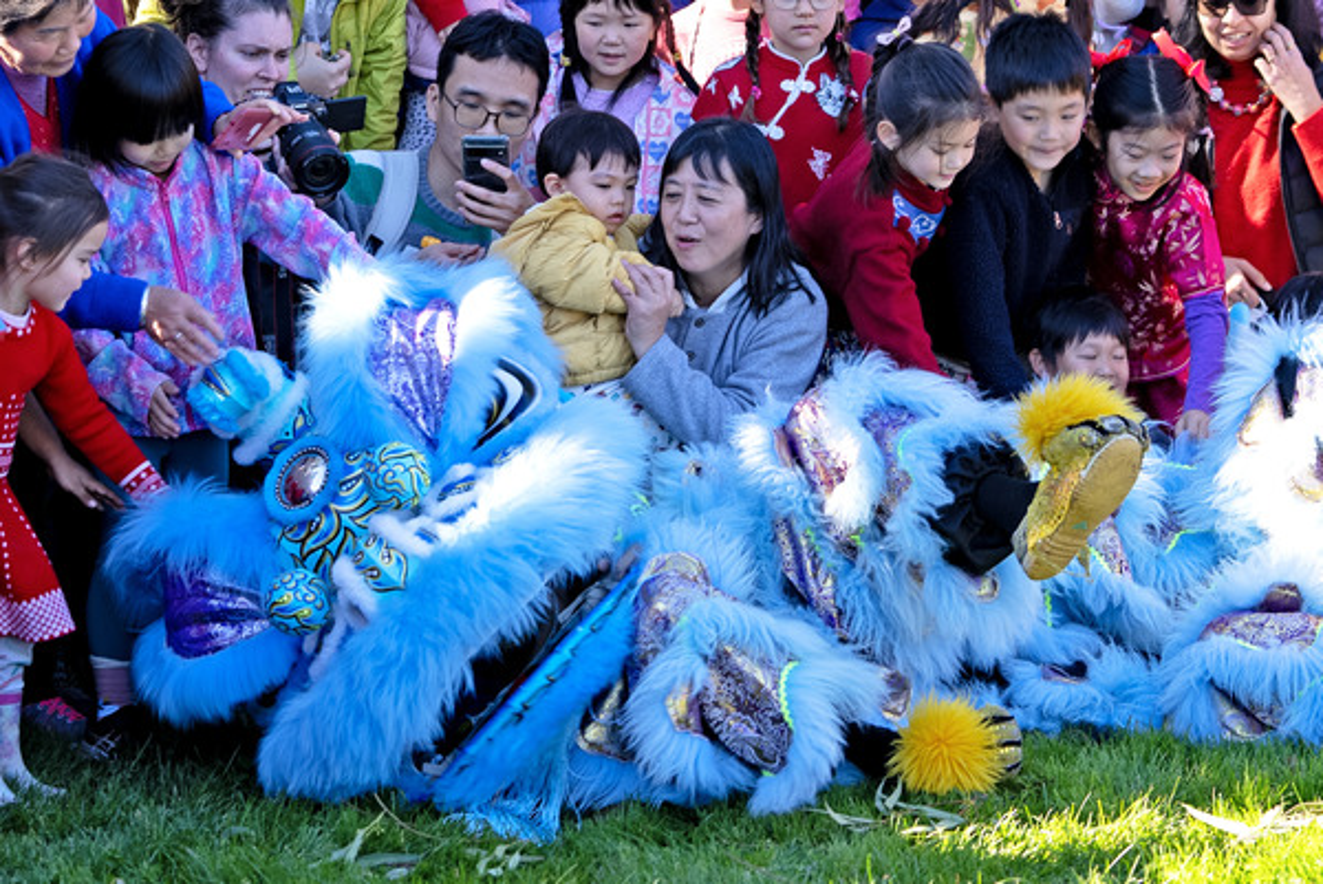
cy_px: 442
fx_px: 4339
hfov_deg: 17.3
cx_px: 662
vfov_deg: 11.6
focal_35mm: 118
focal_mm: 79
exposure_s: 1/160
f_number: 4
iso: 125
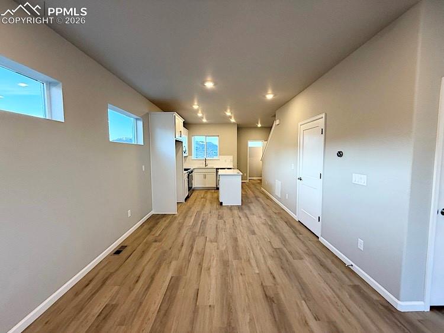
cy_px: 166
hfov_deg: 102.0
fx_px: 180
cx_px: 222
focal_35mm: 14
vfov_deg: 85.7
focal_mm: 2.22
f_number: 2.2
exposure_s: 1/120
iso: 200
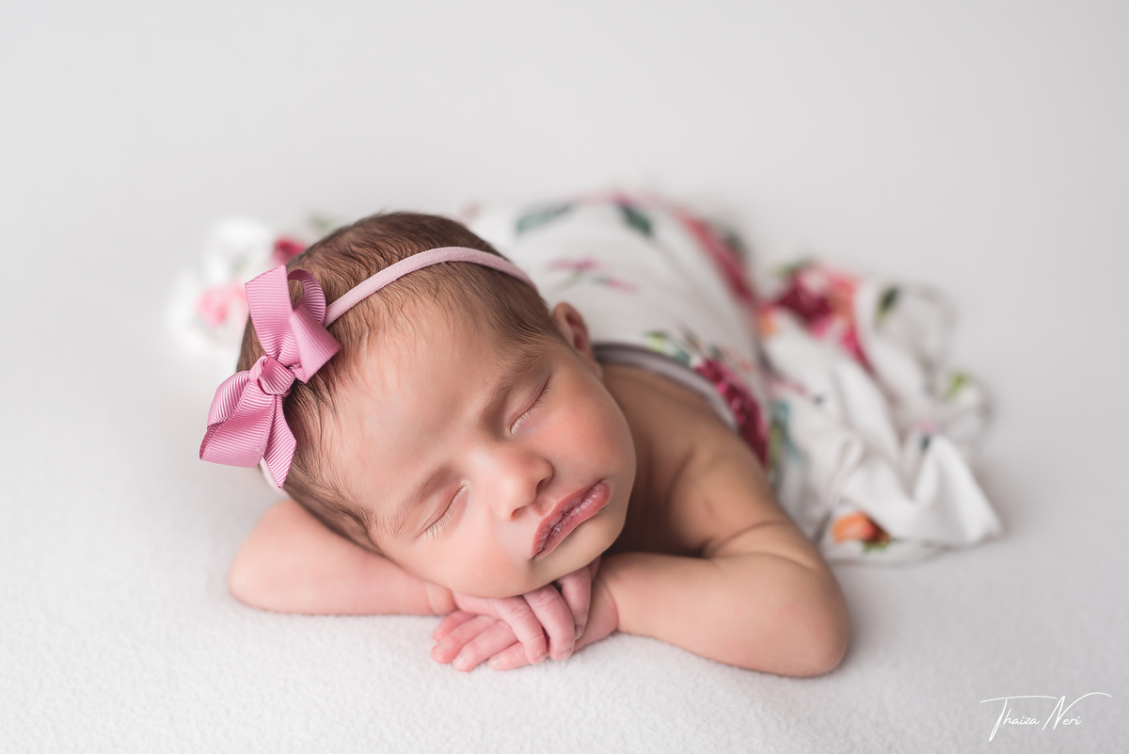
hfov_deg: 39.6
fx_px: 1569
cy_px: 377
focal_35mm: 50
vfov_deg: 27.0
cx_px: 564
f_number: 2.5
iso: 100
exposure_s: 1/160
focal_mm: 50
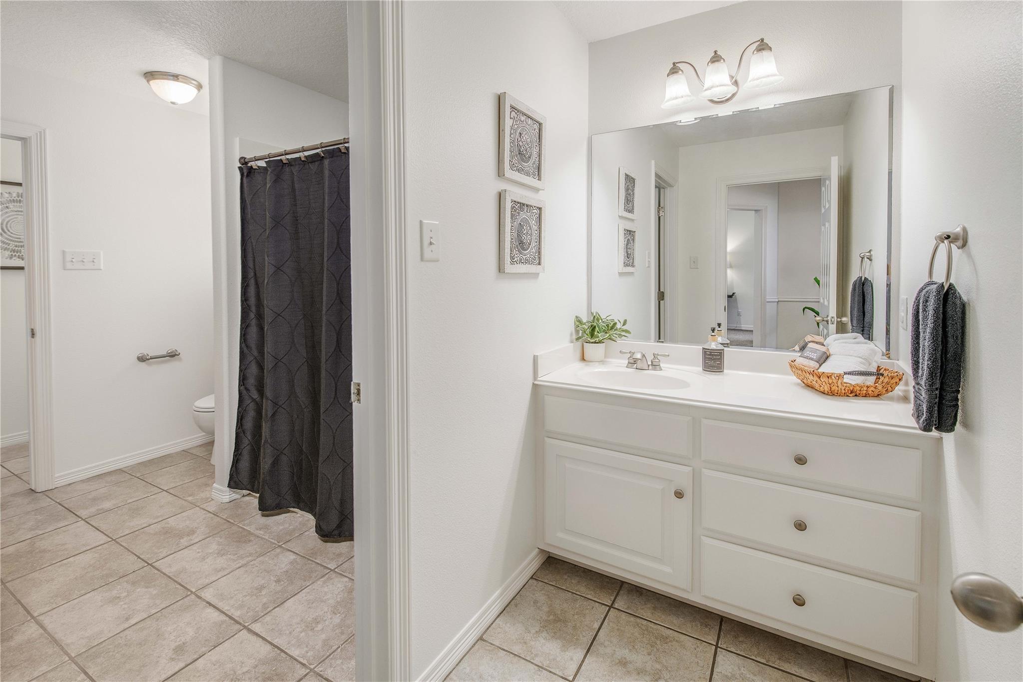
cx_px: 512
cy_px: 341
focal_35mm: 15
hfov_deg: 100.4
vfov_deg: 77.3
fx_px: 426
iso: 250
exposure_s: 1/10
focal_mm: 15
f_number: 7.1
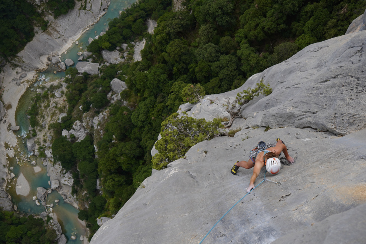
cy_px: 123
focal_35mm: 40
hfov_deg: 48.1
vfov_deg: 33.2
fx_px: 410
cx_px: 181
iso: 100
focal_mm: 26.2
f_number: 4
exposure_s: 1/125
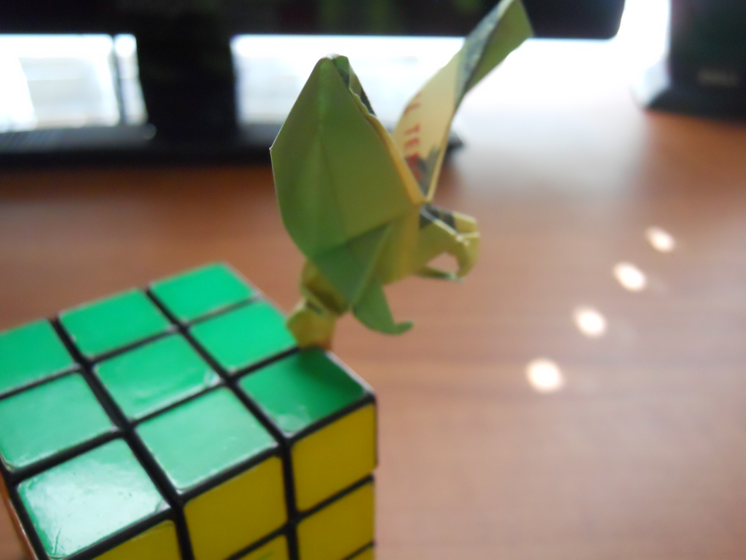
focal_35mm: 32
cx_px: 373
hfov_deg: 56.8
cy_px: 280
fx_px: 690
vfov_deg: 44.2
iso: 640
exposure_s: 1/125
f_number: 2.8
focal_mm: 5.7
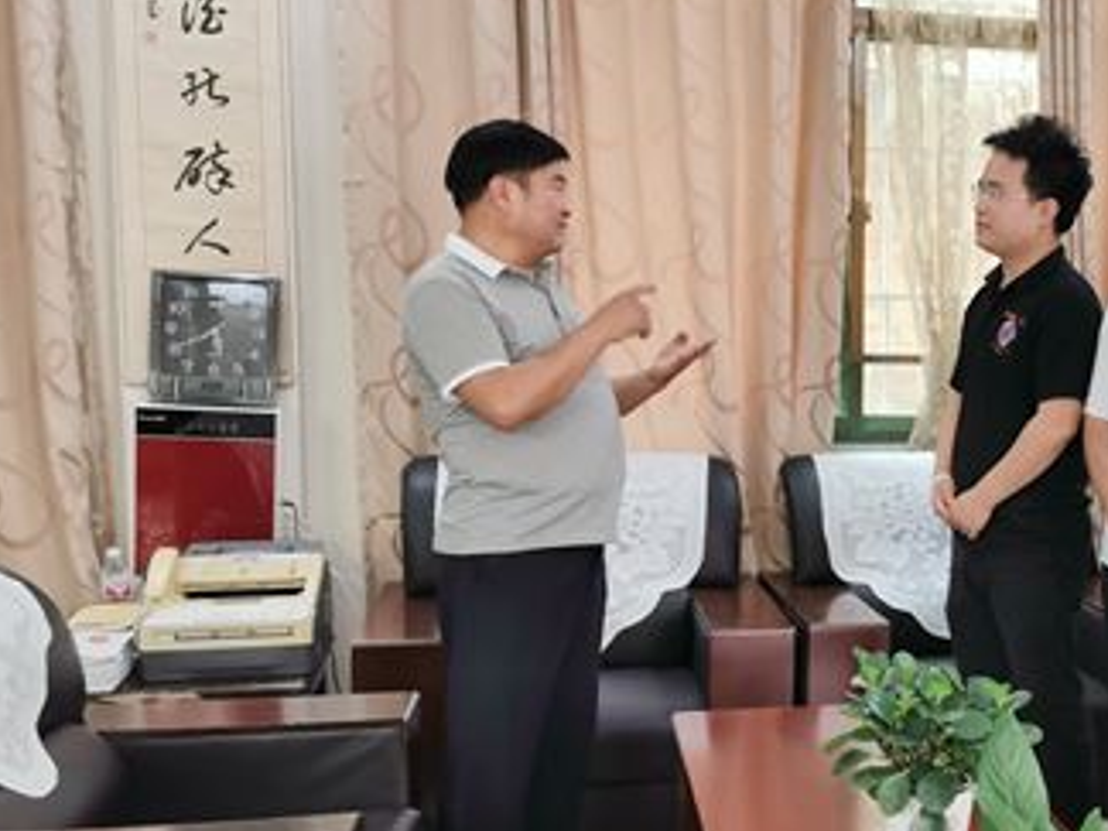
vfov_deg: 29.1
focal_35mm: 50
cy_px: 479
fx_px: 1600
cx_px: 1009
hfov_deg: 35.8
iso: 250
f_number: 1.6
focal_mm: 5.56
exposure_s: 1/33.3
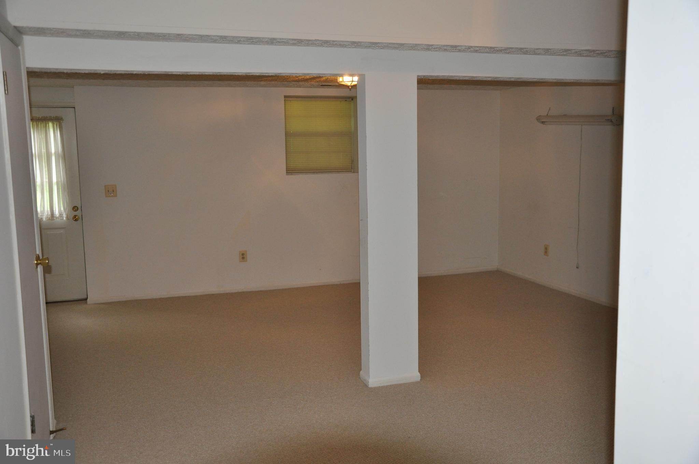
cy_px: 232
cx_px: 350
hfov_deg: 53.2
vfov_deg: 36.8
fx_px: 698
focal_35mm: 36
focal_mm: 24
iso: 800
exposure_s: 1/60
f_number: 3.8
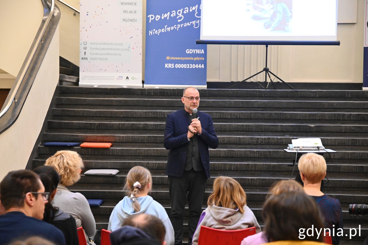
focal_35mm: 87
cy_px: 122
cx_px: 184
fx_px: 889
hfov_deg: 23.4
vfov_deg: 15.7
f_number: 4
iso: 5000
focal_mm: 58
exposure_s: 1/60
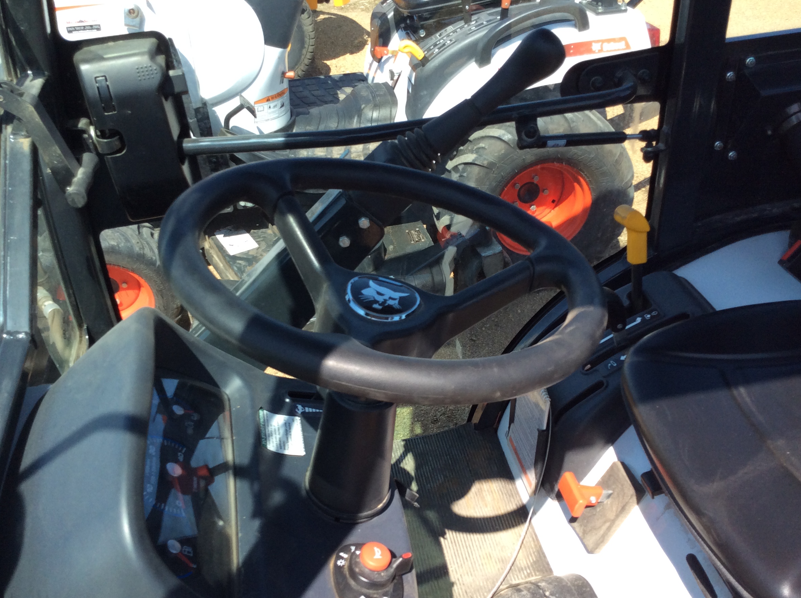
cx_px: 408
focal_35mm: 35
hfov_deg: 52.7
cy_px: 317
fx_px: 809
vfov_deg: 40.6
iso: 32
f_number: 2.4
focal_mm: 3.3
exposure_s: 1/525
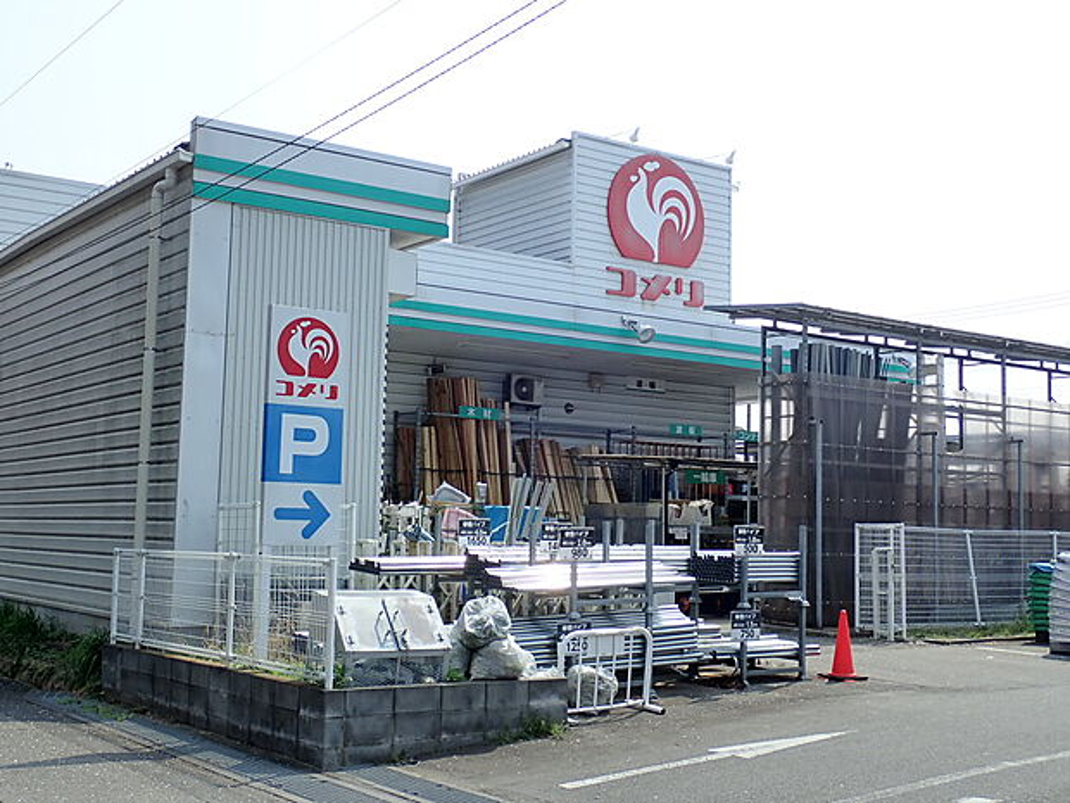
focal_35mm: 43
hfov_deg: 43.9
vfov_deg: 33.6
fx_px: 1329
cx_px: 535
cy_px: 402
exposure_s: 1/500
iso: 100
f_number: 4
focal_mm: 7.86
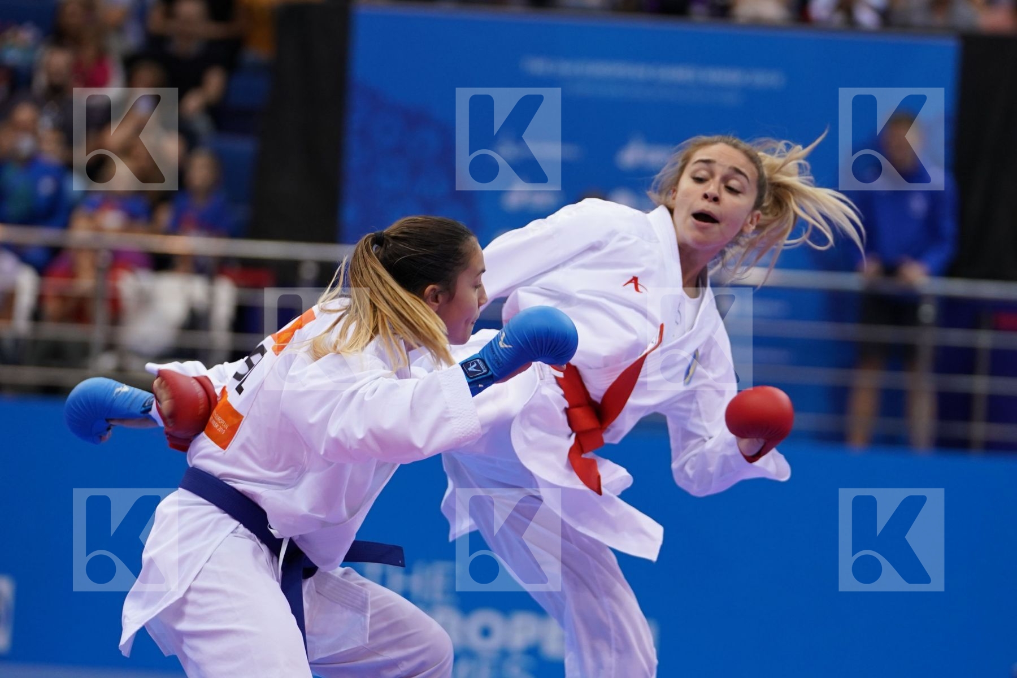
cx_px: 508
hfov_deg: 9.3
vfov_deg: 6.2
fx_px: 6271
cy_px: 339
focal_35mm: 222
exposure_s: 1/1000
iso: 1250
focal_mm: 148
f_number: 2.8
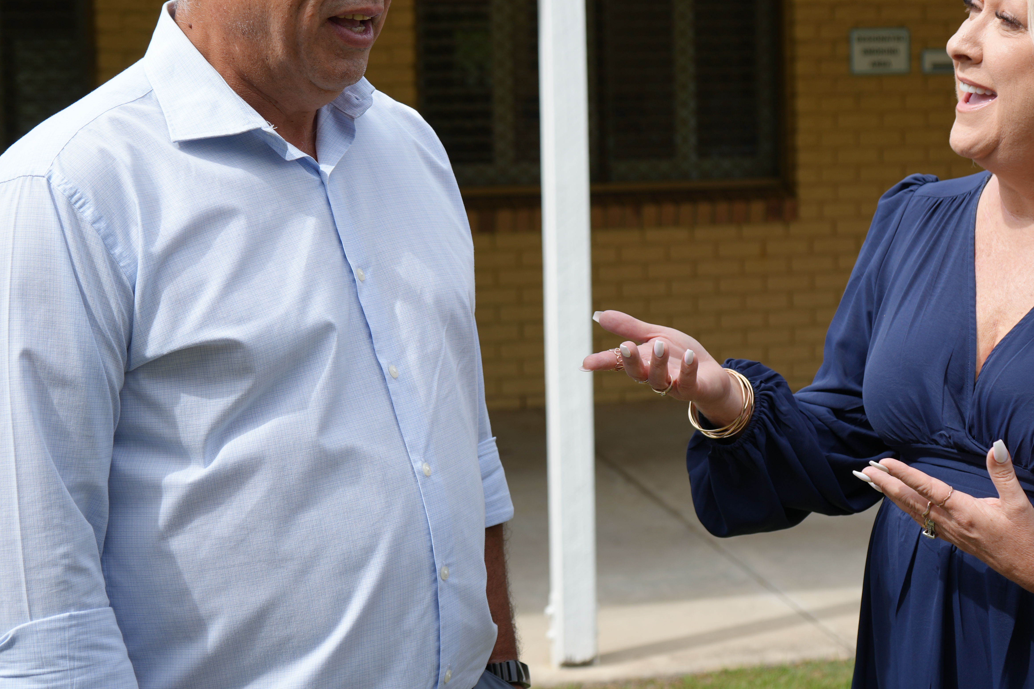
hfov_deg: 30.5
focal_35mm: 66
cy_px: 246
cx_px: 564
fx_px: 1896
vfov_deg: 20.6
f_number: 4.5
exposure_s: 1/640
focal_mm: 44
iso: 100
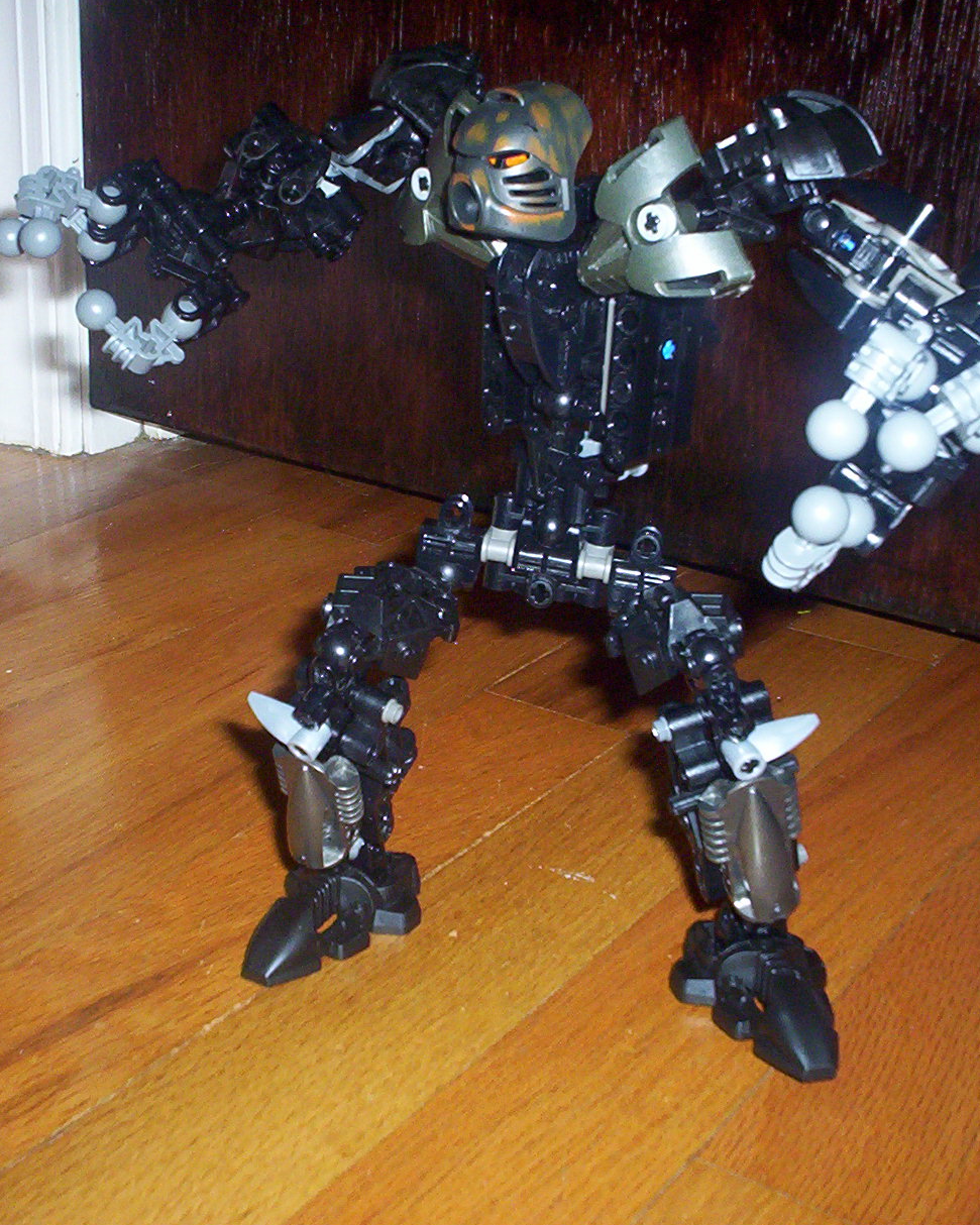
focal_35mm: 50
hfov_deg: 30.2
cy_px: 610
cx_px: 420
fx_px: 1813
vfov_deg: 37.3
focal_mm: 4.99
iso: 140
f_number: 4.5
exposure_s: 1/60
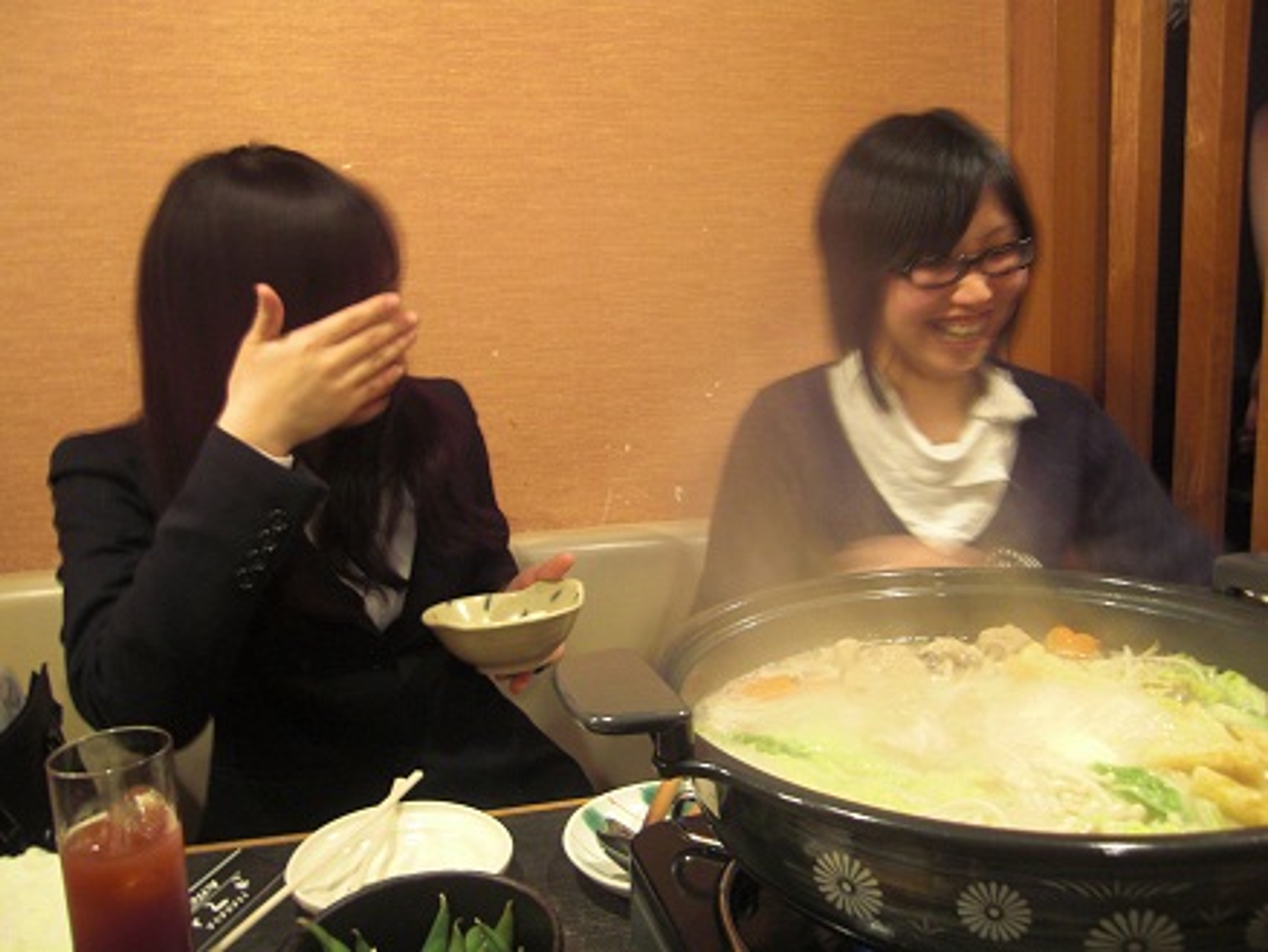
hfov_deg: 63.4
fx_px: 1026
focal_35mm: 28
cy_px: 476
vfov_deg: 49.8
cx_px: 634
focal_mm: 4.9
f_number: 2.6
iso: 200
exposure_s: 1/4
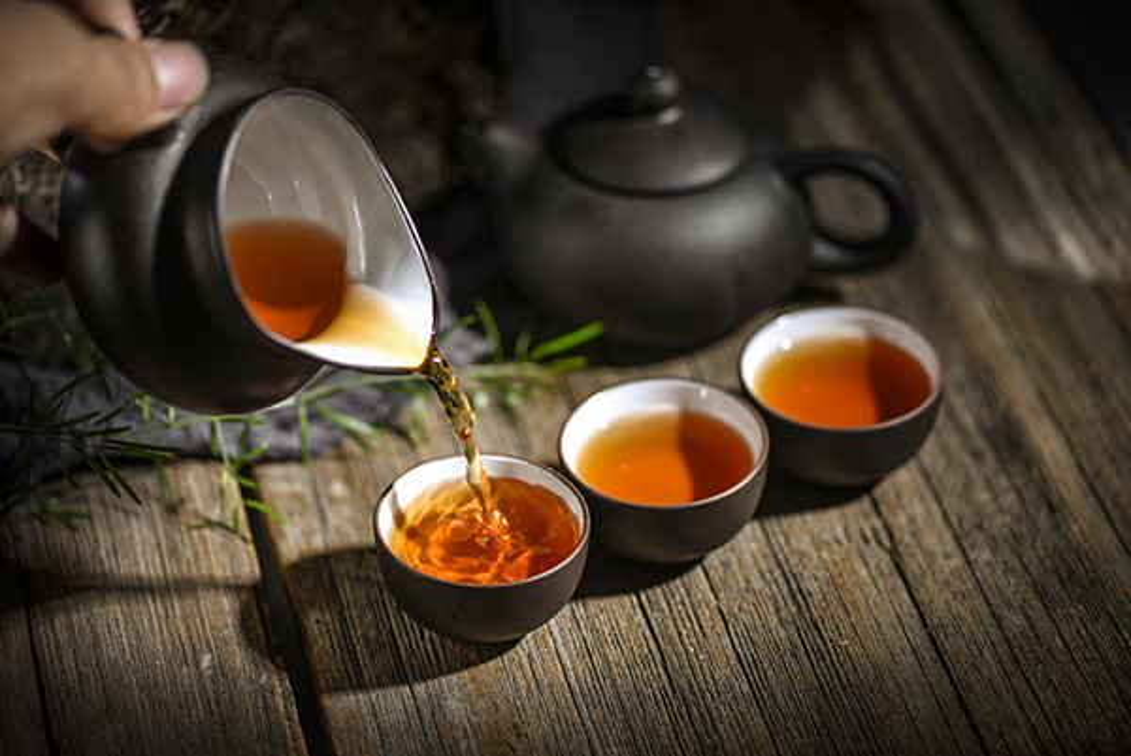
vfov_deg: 13.1
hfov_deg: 19.4
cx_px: 566
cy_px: 378
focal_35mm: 105
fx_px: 3301
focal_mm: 105
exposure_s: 1/160
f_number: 4
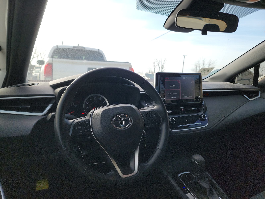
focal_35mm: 24
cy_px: 100
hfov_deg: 71.6
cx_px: 132
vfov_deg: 56.8
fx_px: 184
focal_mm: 6.7
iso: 50
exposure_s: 1/226
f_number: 1.8
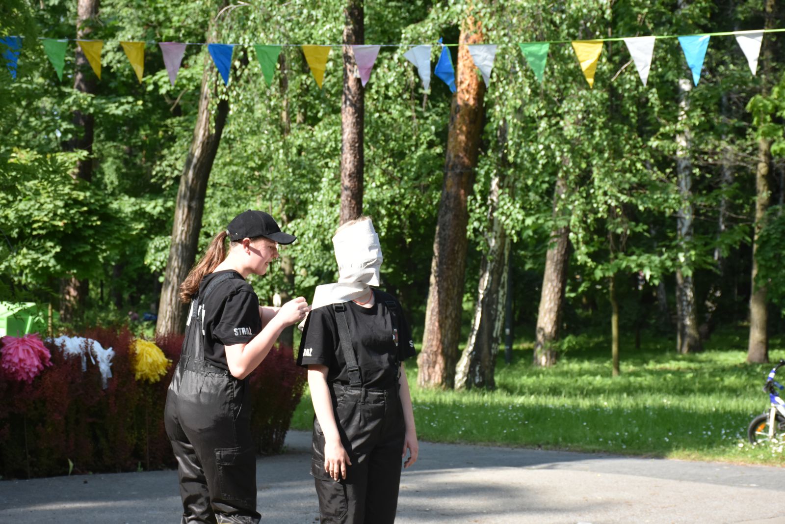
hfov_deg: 22.6
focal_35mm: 90
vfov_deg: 15.2
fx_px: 1963
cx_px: 392
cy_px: 262
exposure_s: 1/800
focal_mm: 60
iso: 800
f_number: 7.1
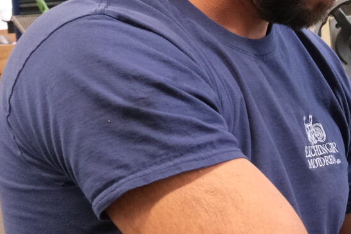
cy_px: 241
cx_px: 550
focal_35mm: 164
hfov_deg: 11.9
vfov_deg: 8.3
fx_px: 1599
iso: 2500
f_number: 7.1
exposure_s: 1/30
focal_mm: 23
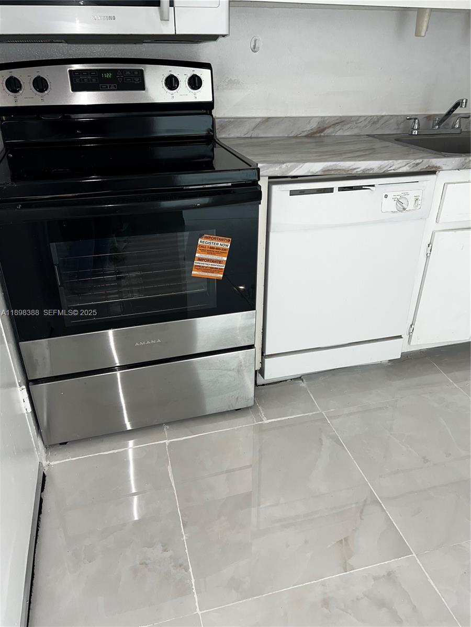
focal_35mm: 26
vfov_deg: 67.3
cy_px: 314
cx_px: 236
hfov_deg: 53.1
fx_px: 472
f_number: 1.5
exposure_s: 1/35
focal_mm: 5.7
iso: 40
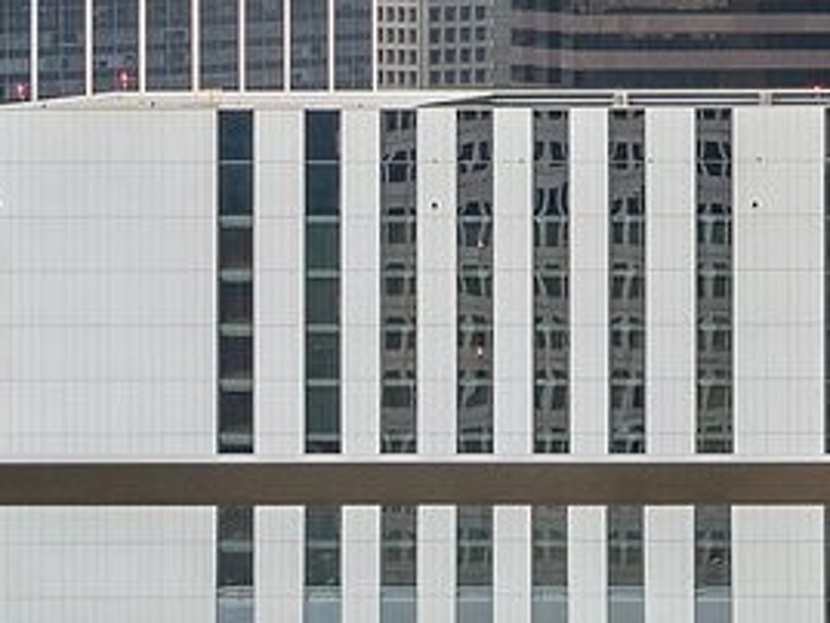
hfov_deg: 7.0
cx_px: 3101
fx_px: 5445
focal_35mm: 227
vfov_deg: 6.5
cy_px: -254
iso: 320
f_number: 9
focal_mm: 31
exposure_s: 1/3
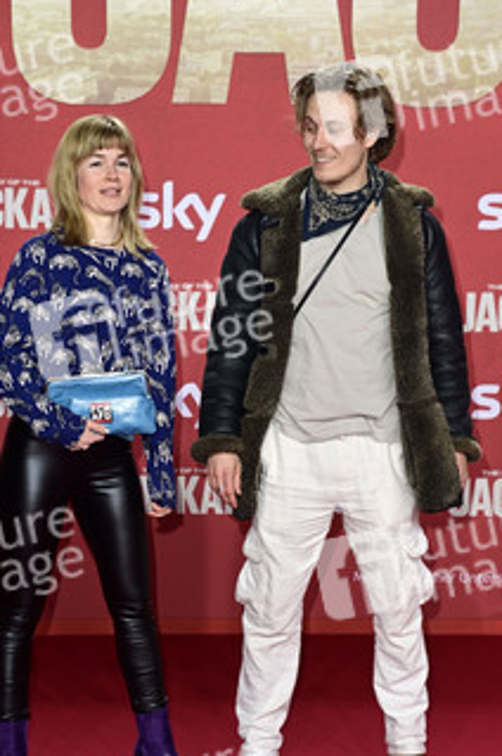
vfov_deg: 18.9
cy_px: 446
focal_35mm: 108
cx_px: 220
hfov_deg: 12.7
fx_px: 2264
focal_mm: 86
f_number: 5
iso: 640
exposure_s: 1/250
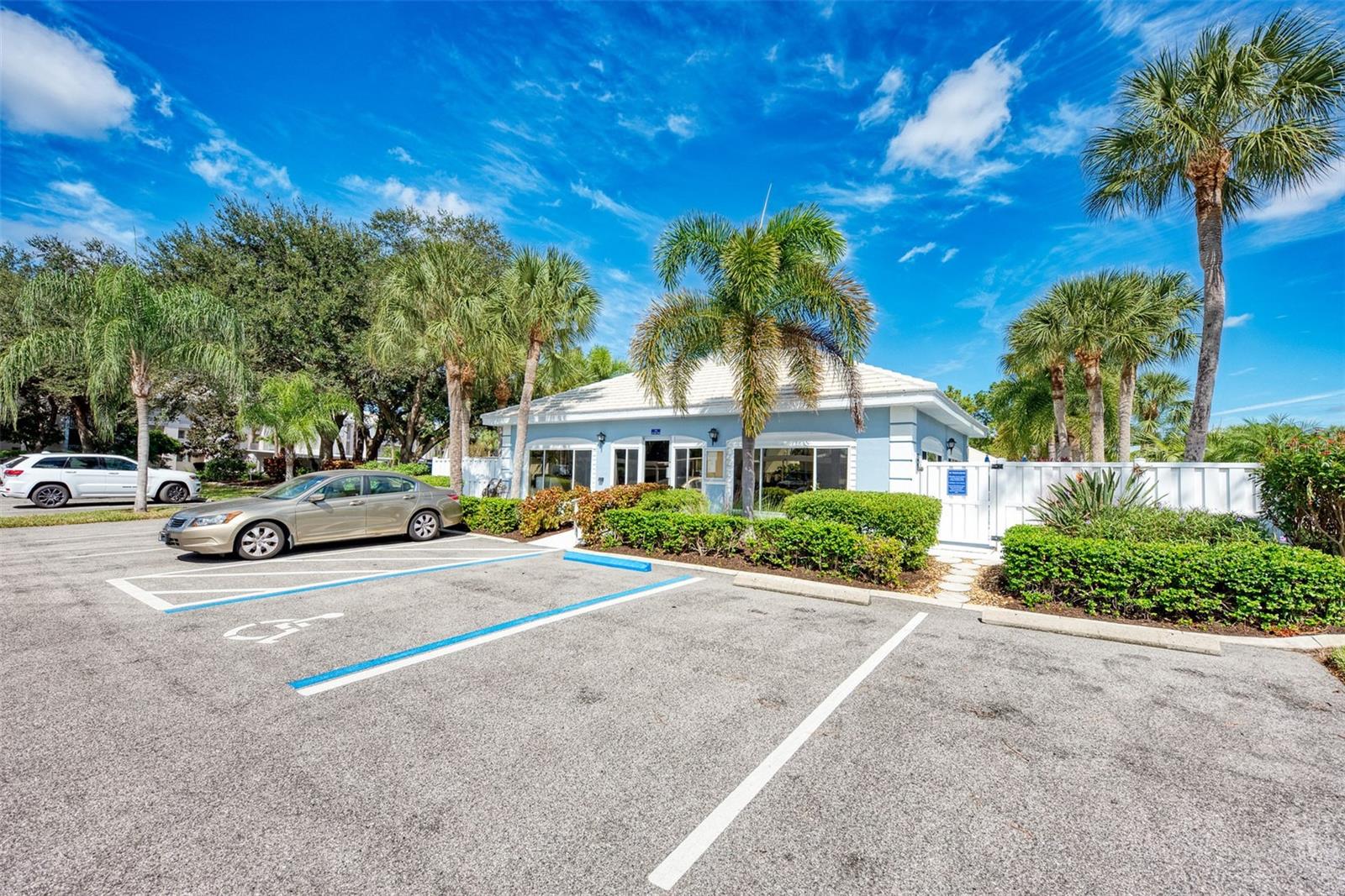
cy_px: 448
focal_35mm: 14
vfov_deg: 81.2
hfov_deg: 104.2
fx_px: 523
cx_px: 672
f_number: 7.1
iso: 250
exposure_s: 1/3200
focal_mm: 14
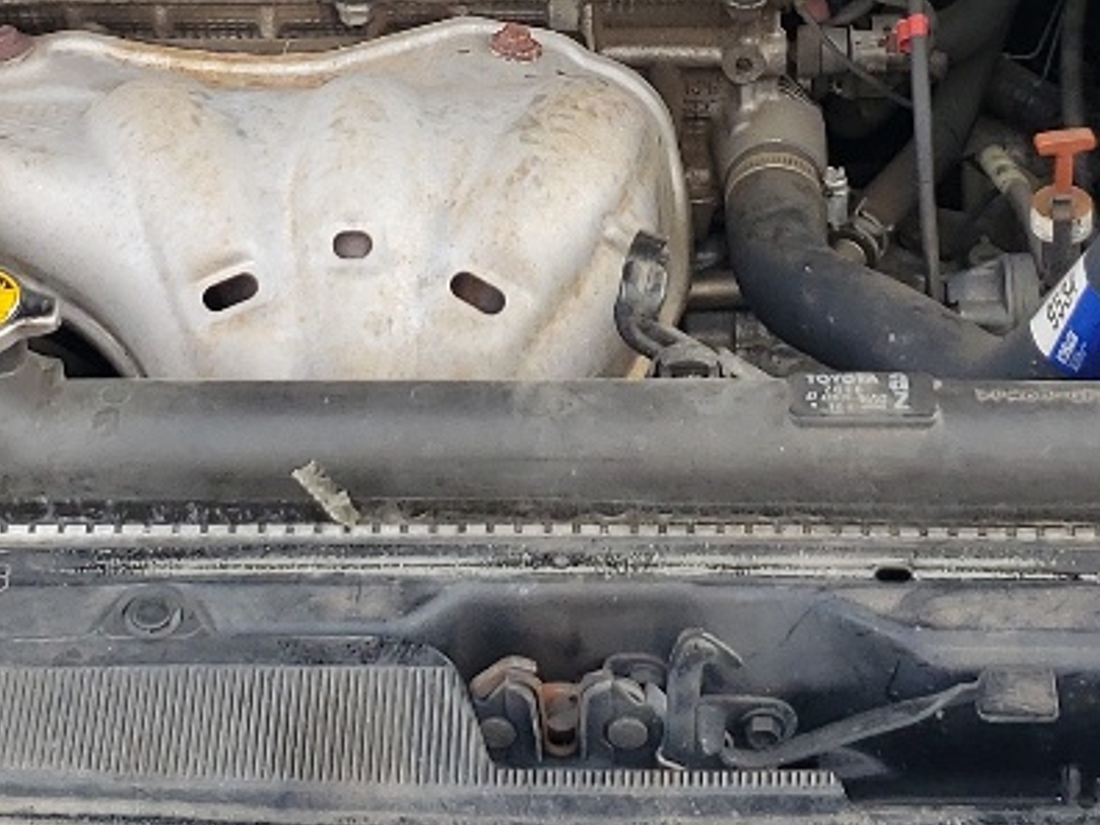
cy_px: 147
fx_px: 3337
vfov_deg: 14.0
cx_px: 575
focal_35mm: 105
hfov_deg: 18.7
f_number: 1.5
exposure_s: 1/400
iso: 50
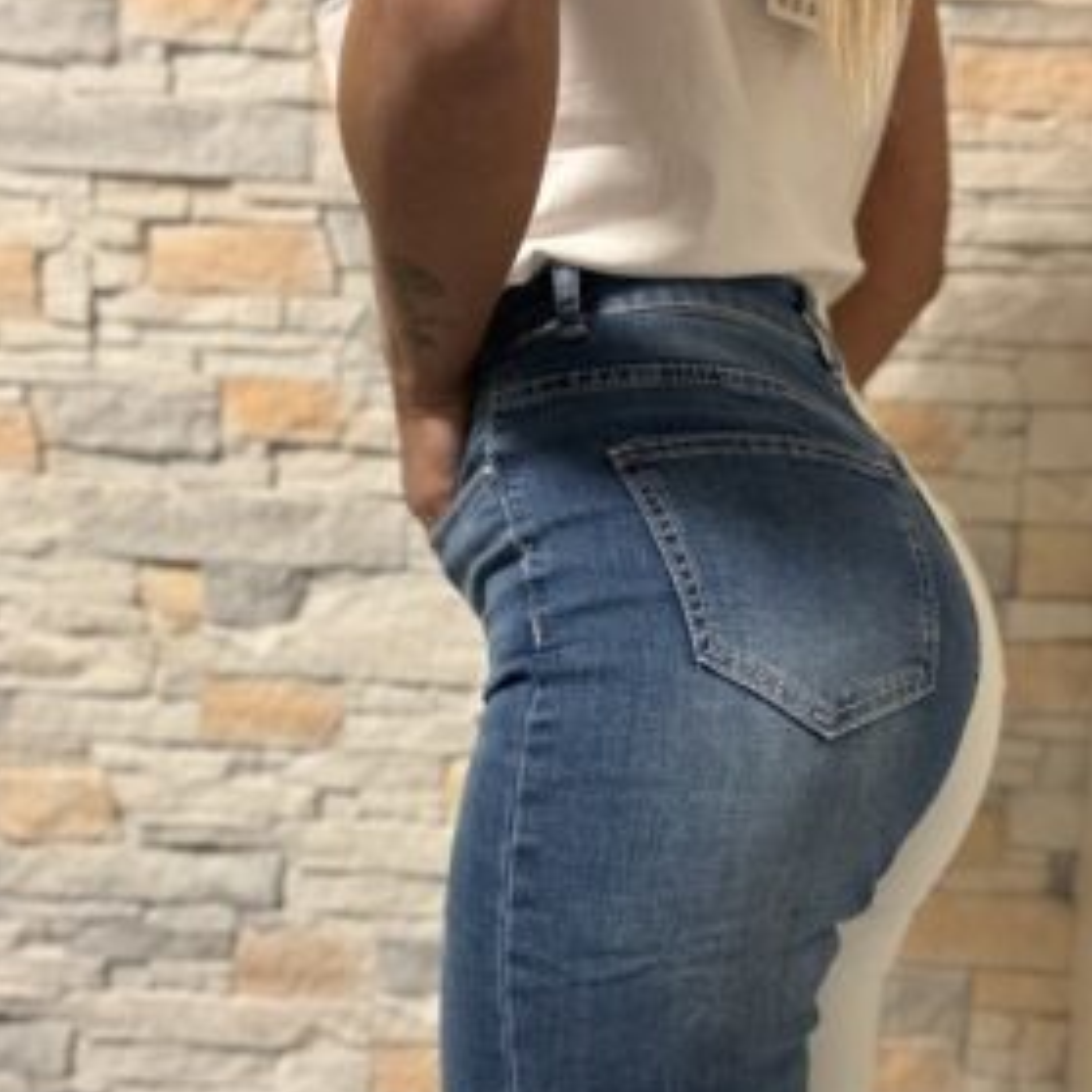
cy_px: 611
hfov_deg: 43.9
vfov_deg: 43.8
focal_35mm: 38
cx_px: 556
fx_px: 1356
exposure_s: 1/50
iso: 200
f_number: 1.9
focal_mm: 2.69
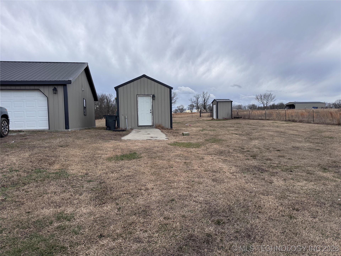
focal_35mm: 24
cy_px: 128
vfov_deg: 56.8
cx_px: 170
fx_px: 236
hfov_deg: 71.6
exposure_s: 1/3247
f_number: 1.78
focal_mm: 6.76
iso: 80
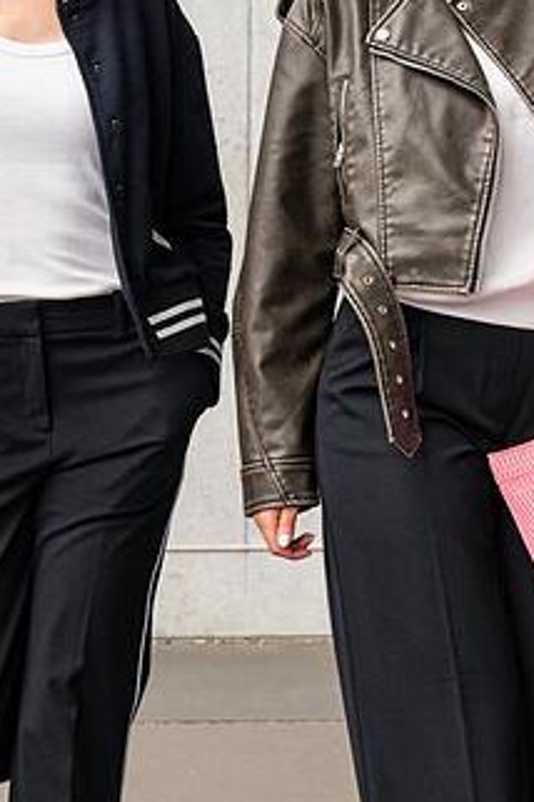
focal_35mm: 89
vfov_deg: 22.8
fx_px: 1980
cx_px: 307
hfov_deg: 15.4
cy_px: 478
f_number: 5.6
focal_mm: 33
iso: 800
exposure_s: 1/250
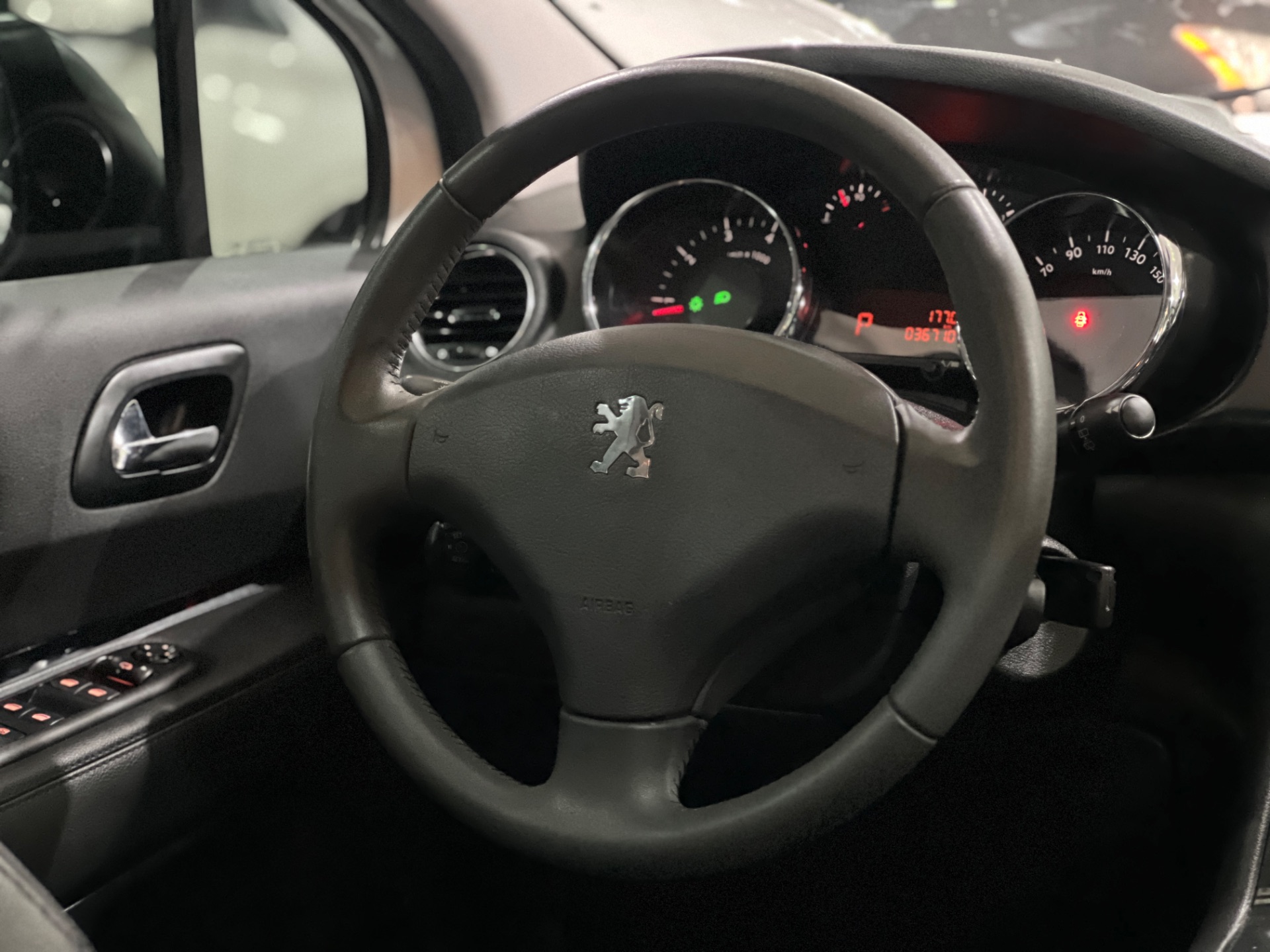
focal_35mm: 77
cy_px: 476
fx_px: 2825
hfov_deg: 25.3
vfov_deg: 19.1
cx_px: 635
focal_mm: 9
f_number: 2.8
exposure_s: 1/15
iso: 1600
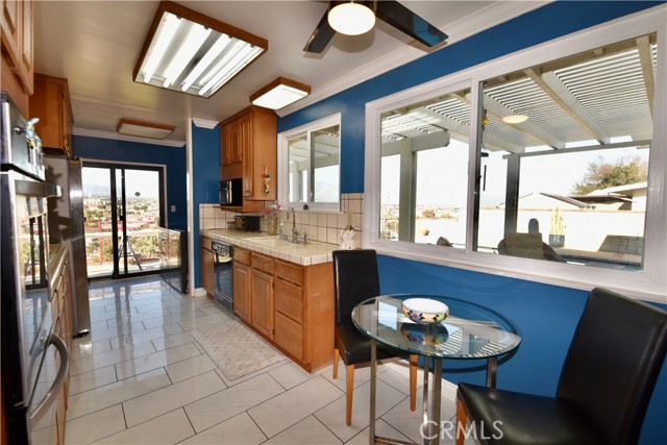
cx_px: 334
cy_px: 222
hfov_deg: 100.4
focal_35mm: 15
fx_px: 278
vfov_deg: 77.4
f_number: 5.6
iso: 200
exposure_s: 1/125
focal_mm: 15
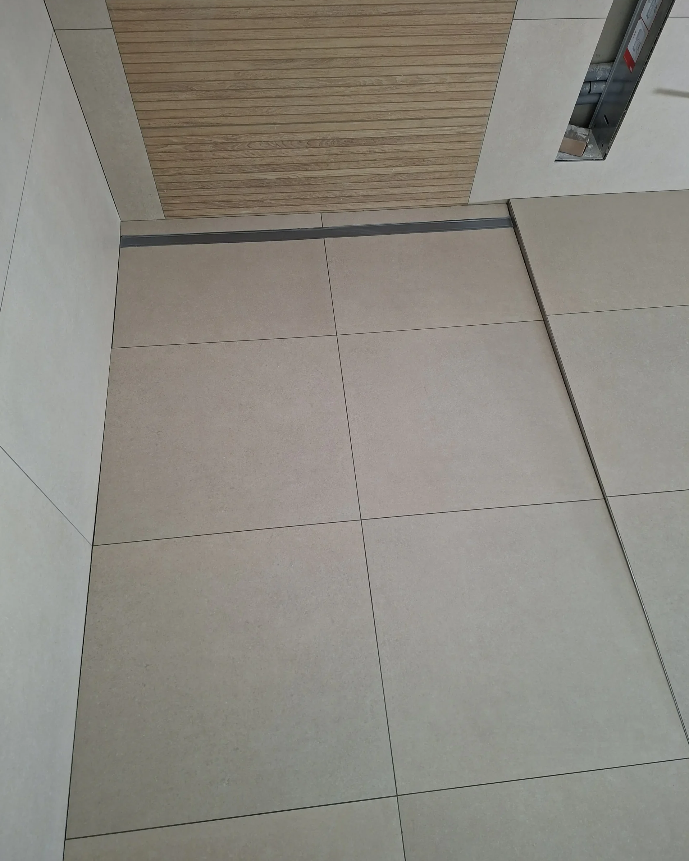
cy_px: 455
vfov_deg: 70.2
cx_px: 344
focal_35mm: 24
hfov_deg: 58.8
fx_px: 612
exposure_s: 1/100
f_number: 1.8
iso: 320
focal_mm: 5.54
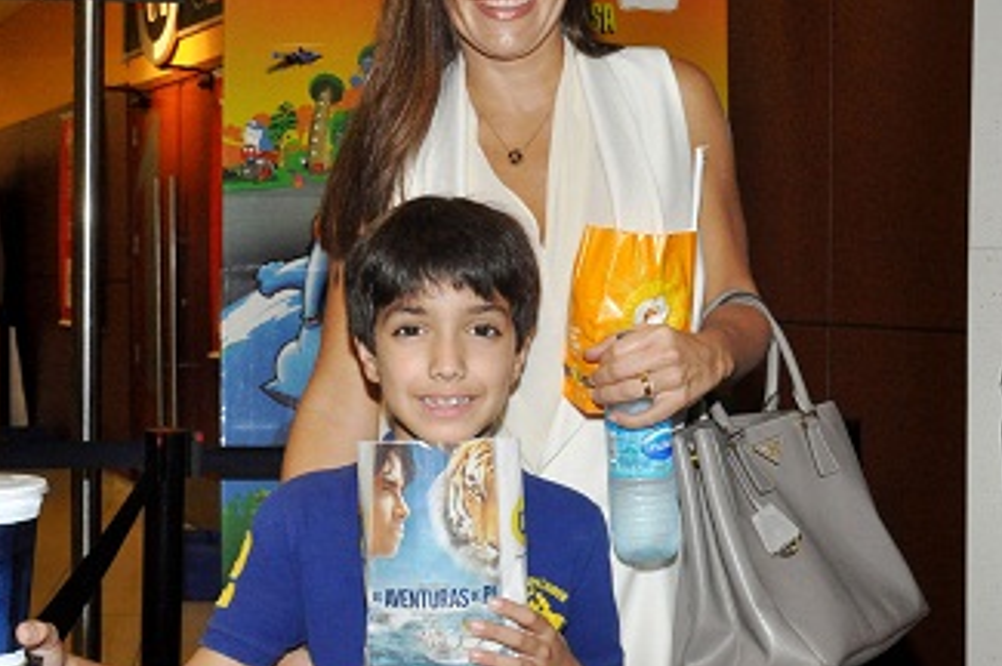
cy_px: 318
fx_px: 1446
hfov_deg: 38.2
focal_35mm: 52
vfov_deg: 25.9
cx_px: 438
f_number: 7.1
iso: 1600
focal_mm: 22
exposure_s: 1/60
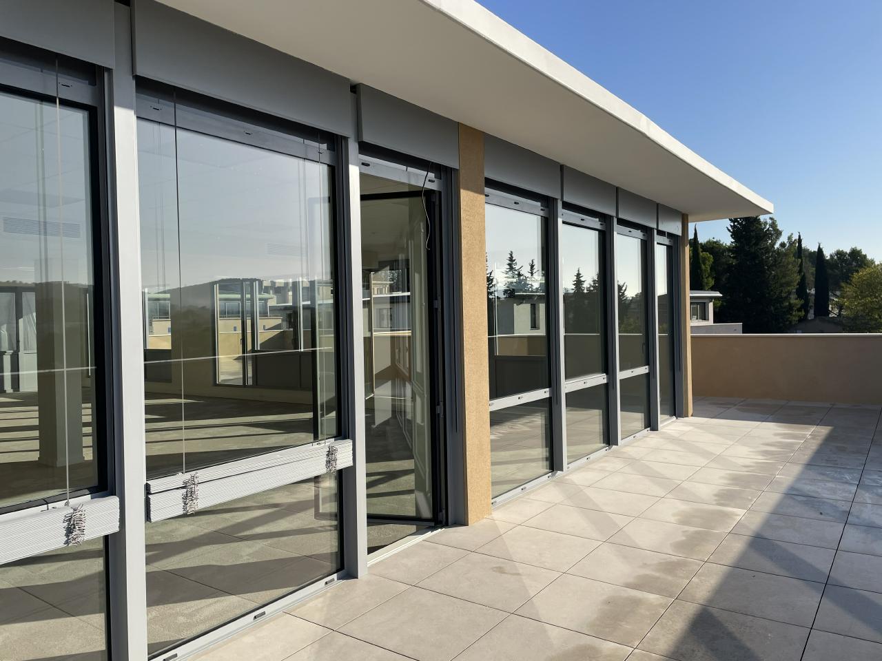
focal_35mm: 26
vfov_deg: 53.1
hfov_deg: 67.3
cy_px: 330
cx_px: 441
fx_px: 662
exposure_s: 1/3861
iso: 32
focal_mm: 4.2
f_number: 1.6
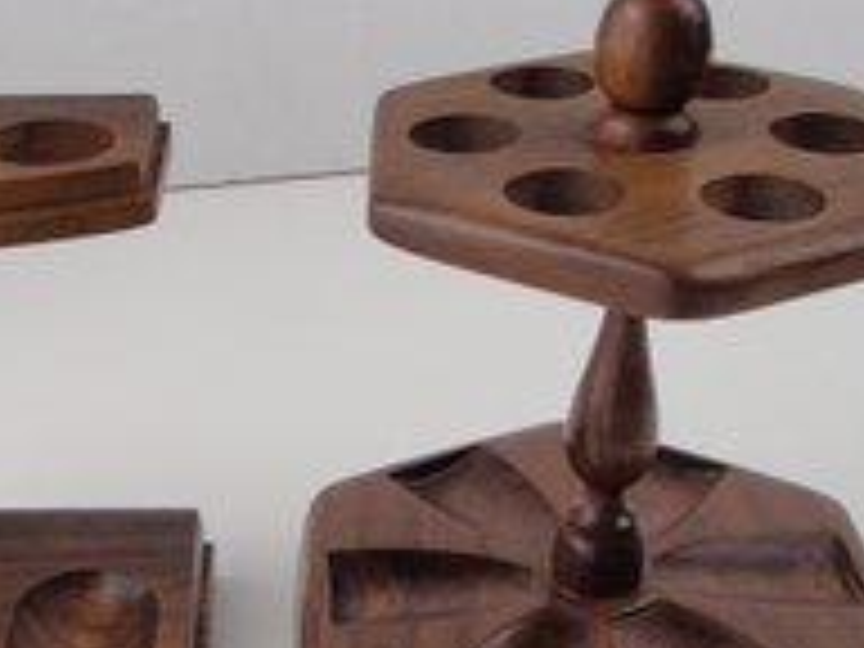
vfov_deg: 22.1
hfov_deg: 29.1
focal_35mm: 66
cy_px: 461
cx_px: 250
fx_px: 1647
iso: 200
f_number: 4.7
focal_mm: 6.64
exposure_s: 1/160
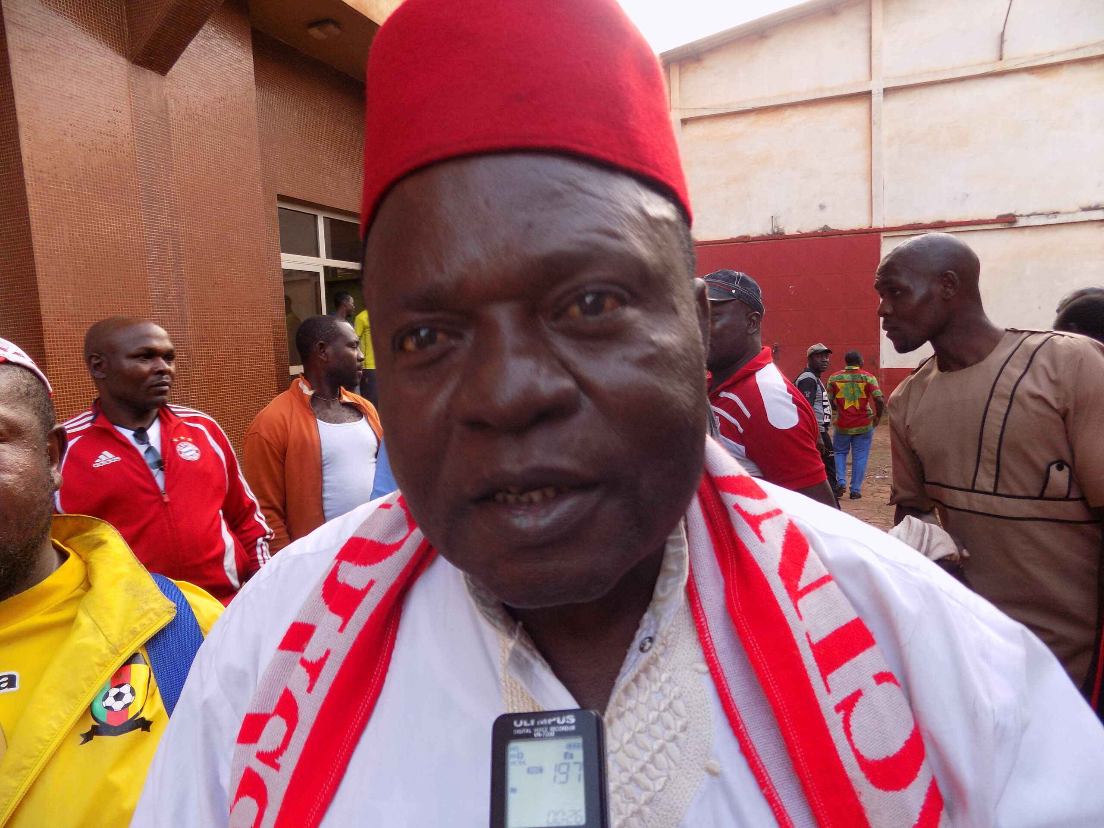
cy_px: 414
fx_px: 734
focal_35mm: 23
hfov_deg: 73.9
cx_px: 552
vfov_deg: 58.9
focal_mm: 4
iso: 140
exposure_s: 1/30
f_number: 3.1
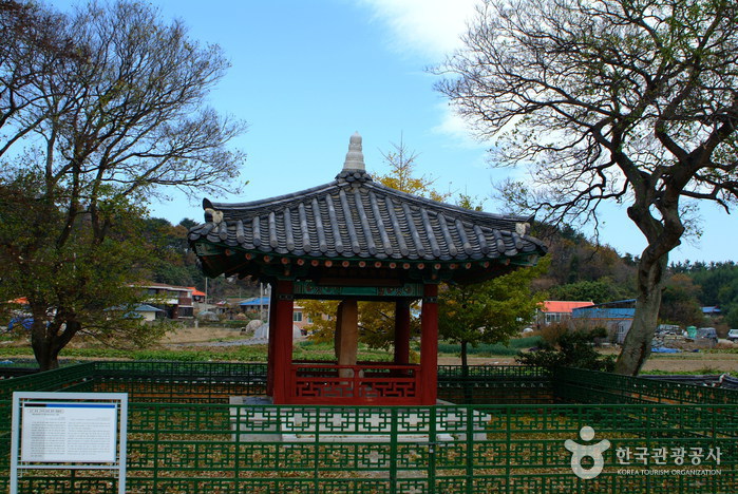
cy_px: 247
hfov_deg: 46.3
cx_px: 369
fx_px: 862
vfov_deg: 32.0
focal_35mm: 42
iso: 100
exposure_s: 1/125
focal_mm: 28
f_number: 5.6
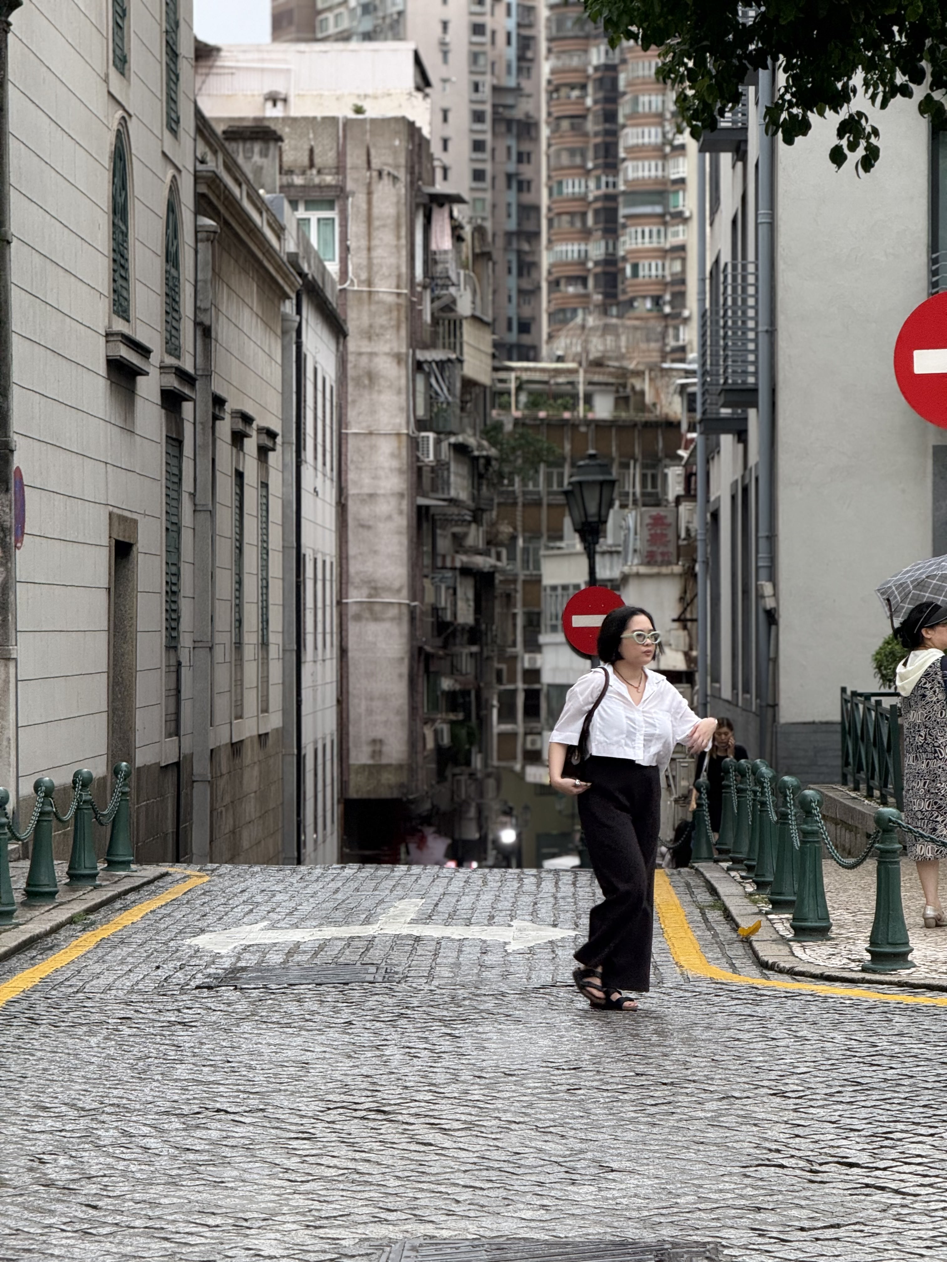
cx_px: 474
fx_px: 4377
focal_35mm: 120
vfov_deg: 16.4
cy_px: 631
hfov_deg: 12.3
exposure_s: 1/99
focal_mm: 15.66
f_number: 2.8
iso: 100
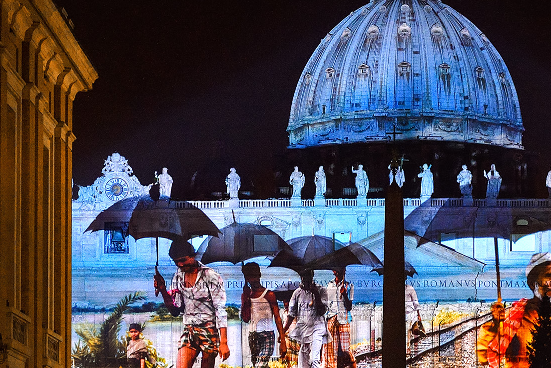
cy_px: 186
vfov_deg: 7.9
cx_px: 393
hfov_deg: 11.8
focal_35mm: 174
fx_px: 2664
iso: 6400
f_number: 3.2
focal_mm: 100
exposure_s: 1/160
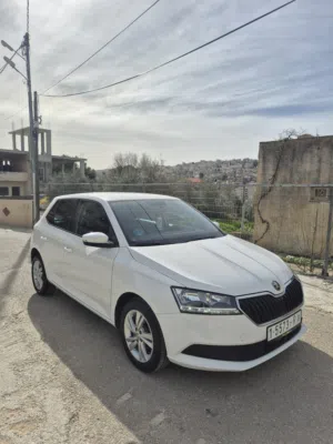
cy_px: 222
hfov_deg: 58.9
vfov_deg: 73.9
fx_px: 295
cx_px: 166
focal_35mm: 23
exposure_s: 1/4208
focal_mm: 5.4
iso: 25
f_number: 1.8
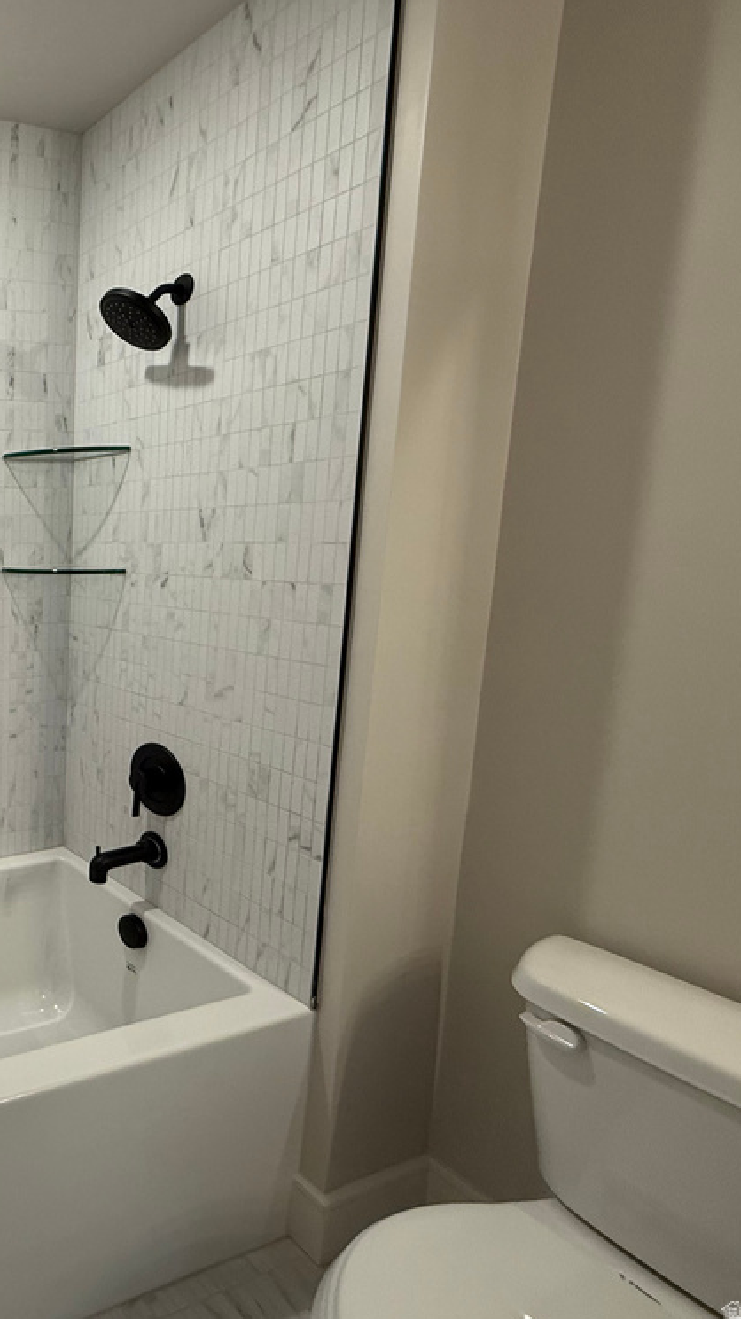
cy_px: 647
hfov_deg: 38.6
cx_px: -158
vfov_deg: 83.9
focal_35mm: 21
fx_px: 734
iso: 160
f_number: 2.2
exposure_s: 1/120
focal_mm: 2.22
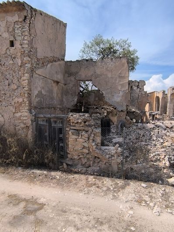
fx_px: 141
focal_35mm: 21
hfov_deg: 63.4
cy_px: 116
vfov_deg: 79.0
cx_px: 87
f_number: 2.2
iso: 50
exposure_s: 1/2141
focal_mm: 1.65
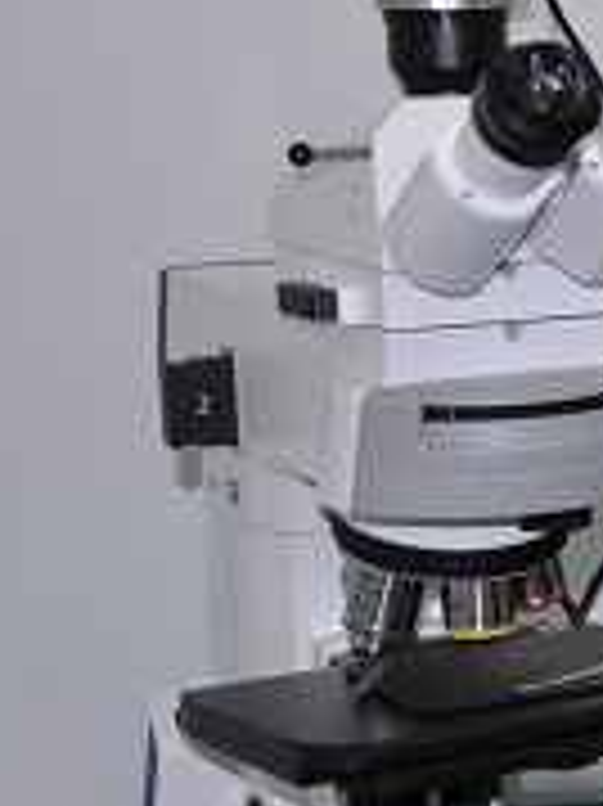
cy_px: 448
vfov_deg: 17.1
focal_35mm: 115
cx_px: 1413
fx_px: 2674
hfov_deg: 11.0
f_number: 3.8
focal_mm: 22
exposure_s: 1/60
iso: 200
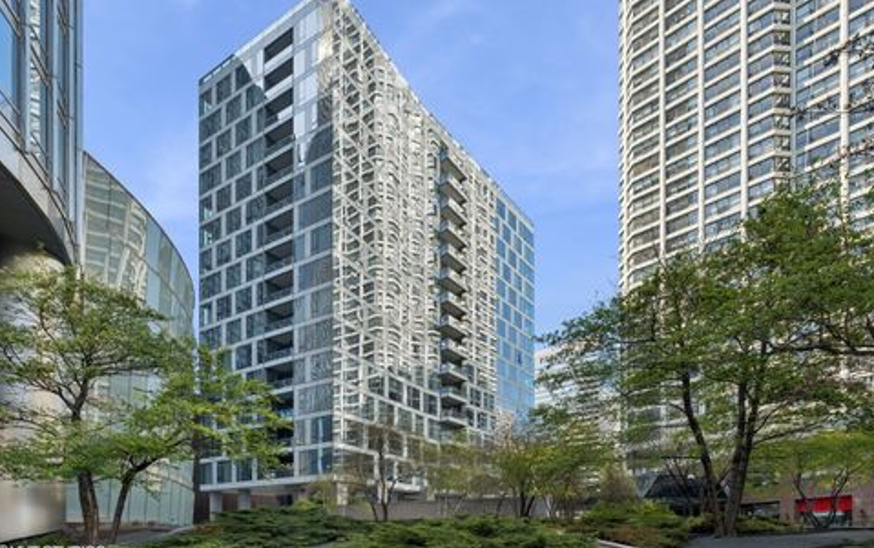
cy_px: 260
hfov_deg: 94.3
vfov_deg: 68.0
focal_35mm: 17
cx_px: 443
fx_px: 405
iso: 320
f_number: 9
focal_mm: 16
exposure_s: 1/320
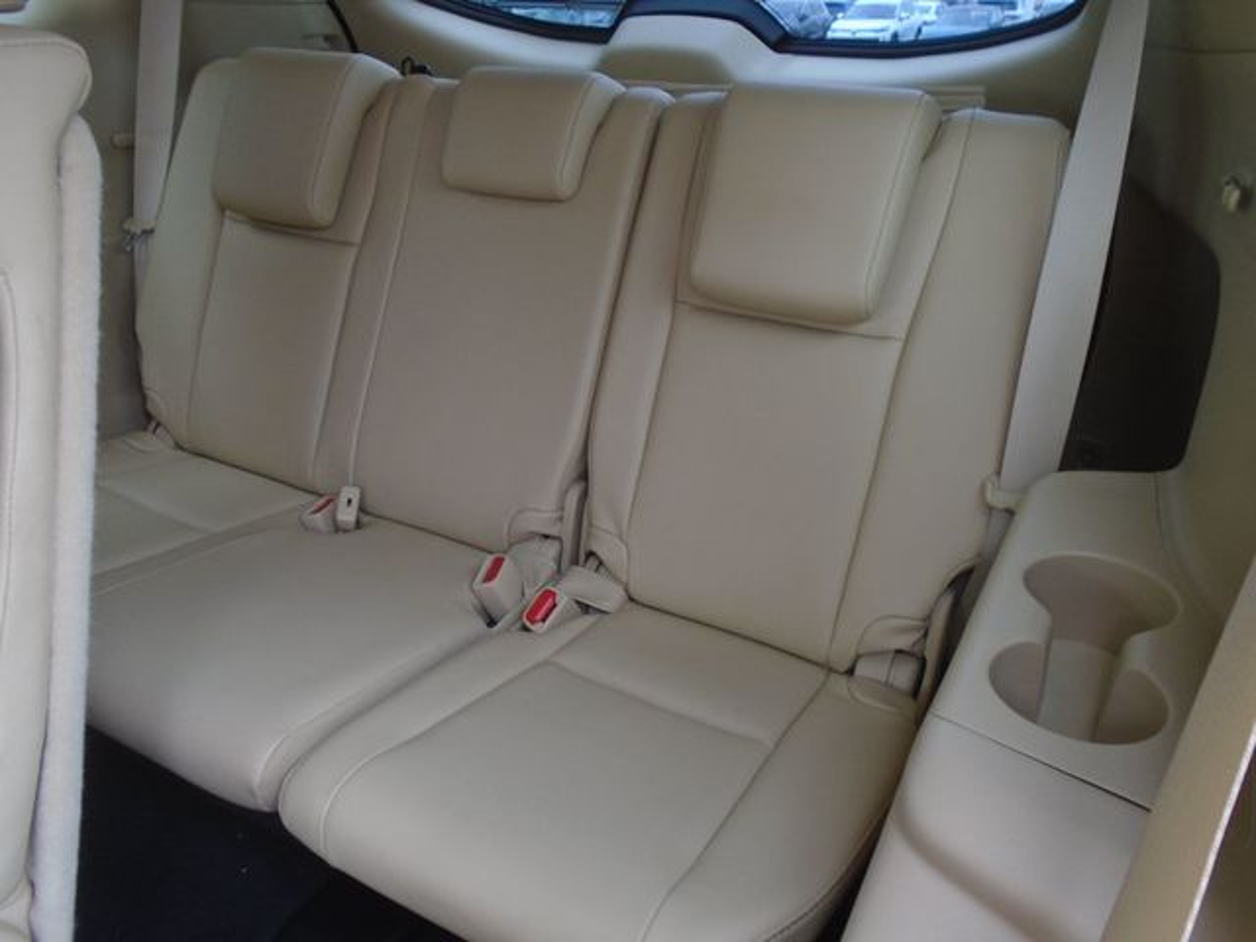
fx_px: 943
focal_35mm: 26
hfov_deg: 67.3
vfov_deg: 53.1
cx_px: 628
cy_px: 471
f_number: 3.2
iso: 100
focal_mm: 4.6
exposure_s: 1/30
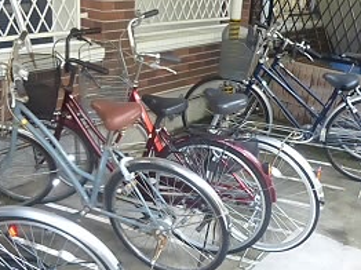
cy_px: 163
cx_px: 190
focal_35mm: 43
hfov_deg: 43.9
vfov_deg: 33.4
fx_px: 448
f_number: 3.1
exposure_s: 1/500
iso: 1600
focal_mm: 4.5
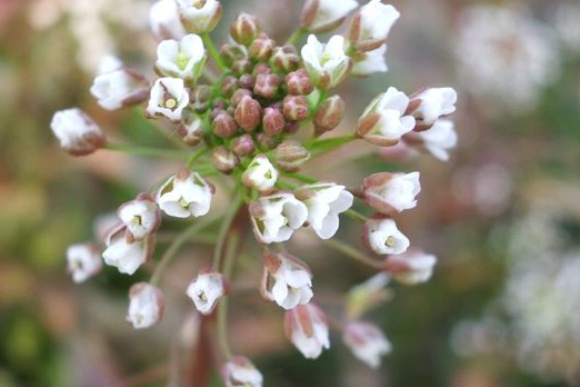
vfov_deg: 17.3
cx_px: 234
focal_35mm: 79
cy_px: 198
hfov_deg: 25.6
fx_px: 1273
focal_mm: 10.2
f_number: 3.5
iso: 100
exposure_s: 1/160
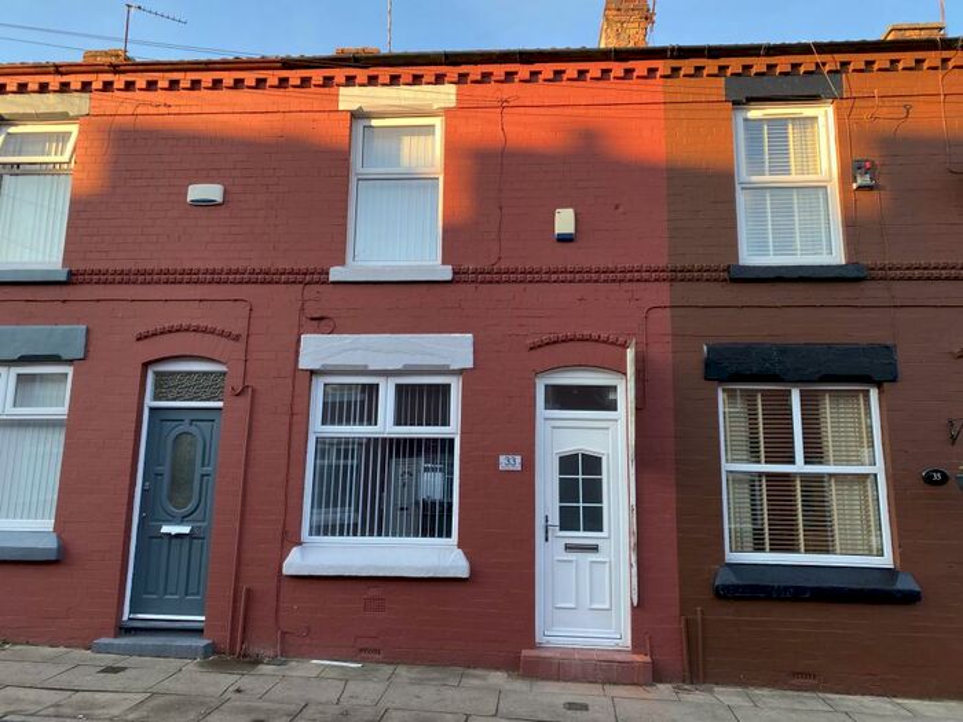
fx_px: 723
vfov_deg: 53.1
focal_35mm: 26
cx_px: 482
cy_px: 361
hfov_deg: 67.3
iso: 32
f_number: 1.8
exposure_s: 1/175
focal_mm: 4.25
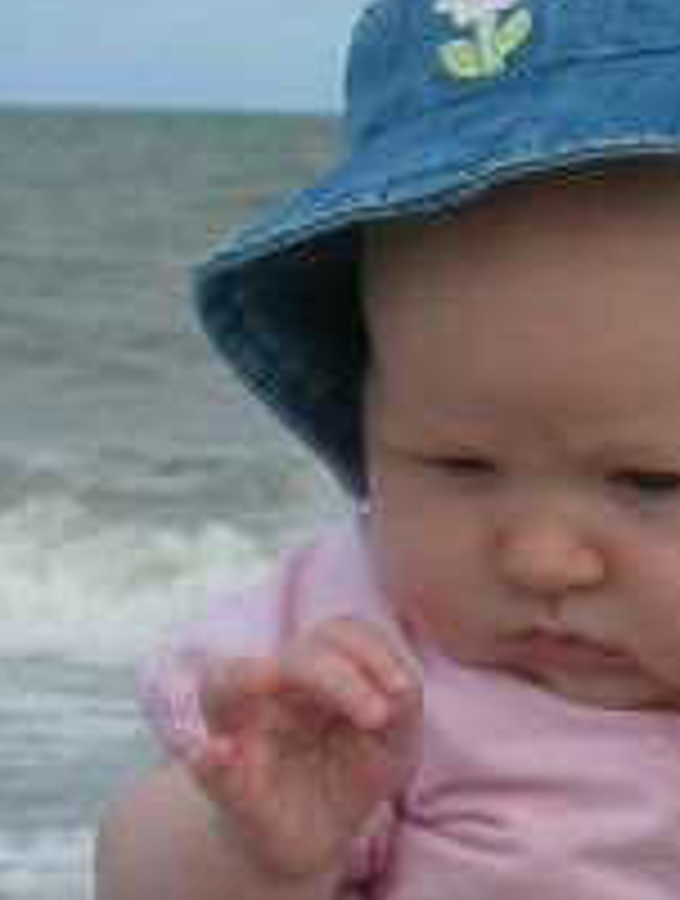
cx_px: 597
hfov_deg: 8.1
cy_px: 729
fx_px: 4799
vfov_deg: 10.7
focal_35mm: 184
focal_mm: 19.1
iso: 50
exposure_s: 1/241
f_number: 7.3
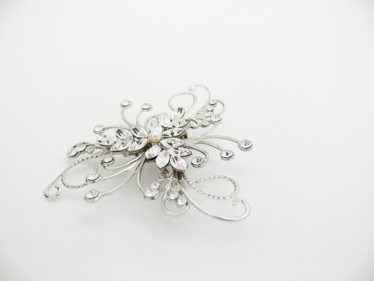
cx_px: 187
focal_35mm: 35
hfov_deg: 52.6
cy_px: 140
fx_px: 378
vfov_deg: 40.7
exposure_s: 1/25
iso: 200
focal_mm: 7.4
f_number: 2.8
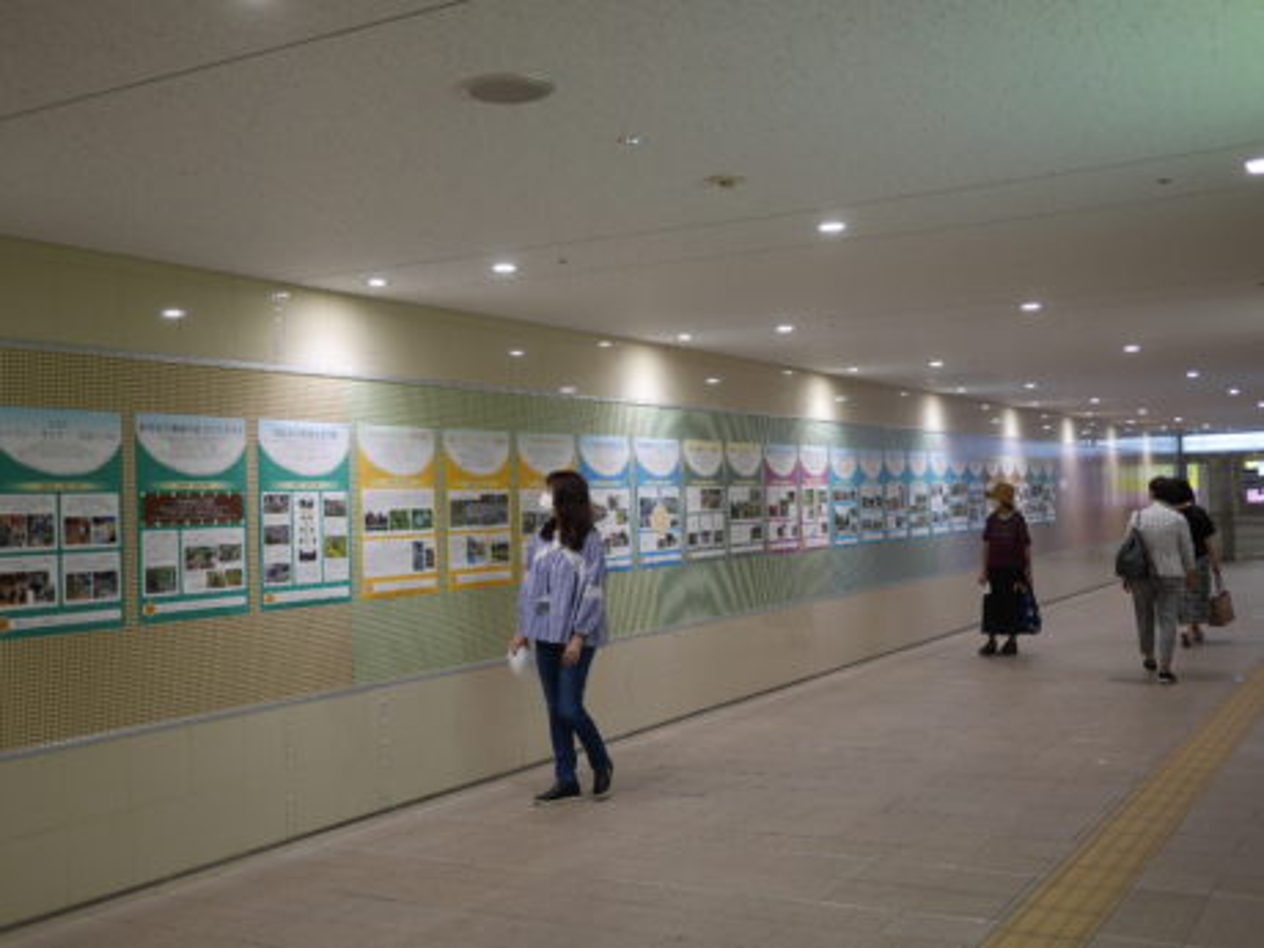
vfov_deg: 36.0
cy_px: 474
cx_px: 632
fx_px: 1461
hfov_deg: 46.8
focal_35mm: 40
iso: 200
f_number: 1.8
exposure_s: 1/125
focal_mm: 20
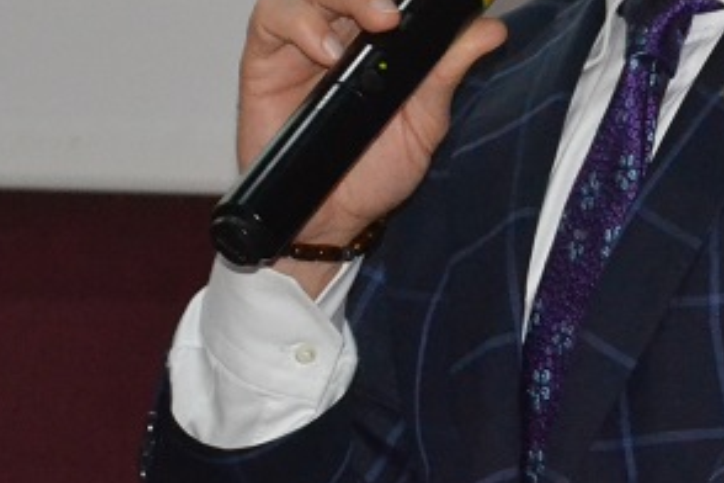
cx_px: 630
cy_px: -90
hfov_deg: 6.4
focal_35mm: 320
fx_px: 6435
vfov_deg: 4.3
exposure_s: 1/60
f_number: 5.3
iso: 3200
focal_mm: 66
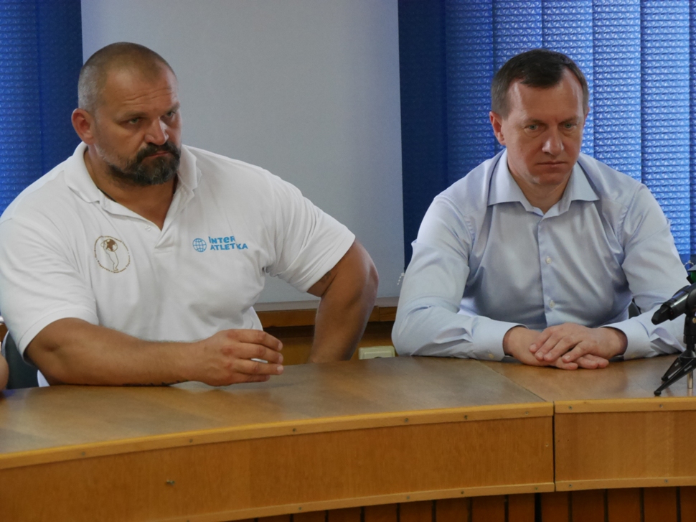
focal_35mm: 138
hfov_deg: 14.3
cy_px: 261
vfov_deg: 10.7
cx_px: 348
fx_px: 2774
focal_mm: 69
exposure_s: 1/80
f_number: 5.4
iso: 3200
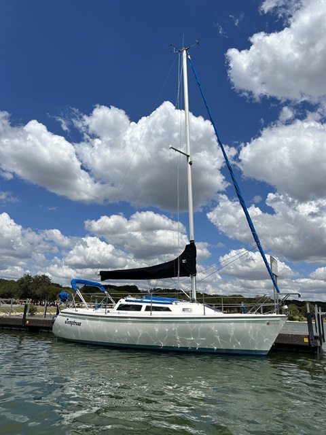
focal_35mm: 26
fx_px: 326
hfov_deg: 53.1
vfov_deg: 67.3
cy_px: 218
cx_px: 163
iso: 50
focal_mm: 5.7
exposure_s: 1/10309
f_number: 1.5
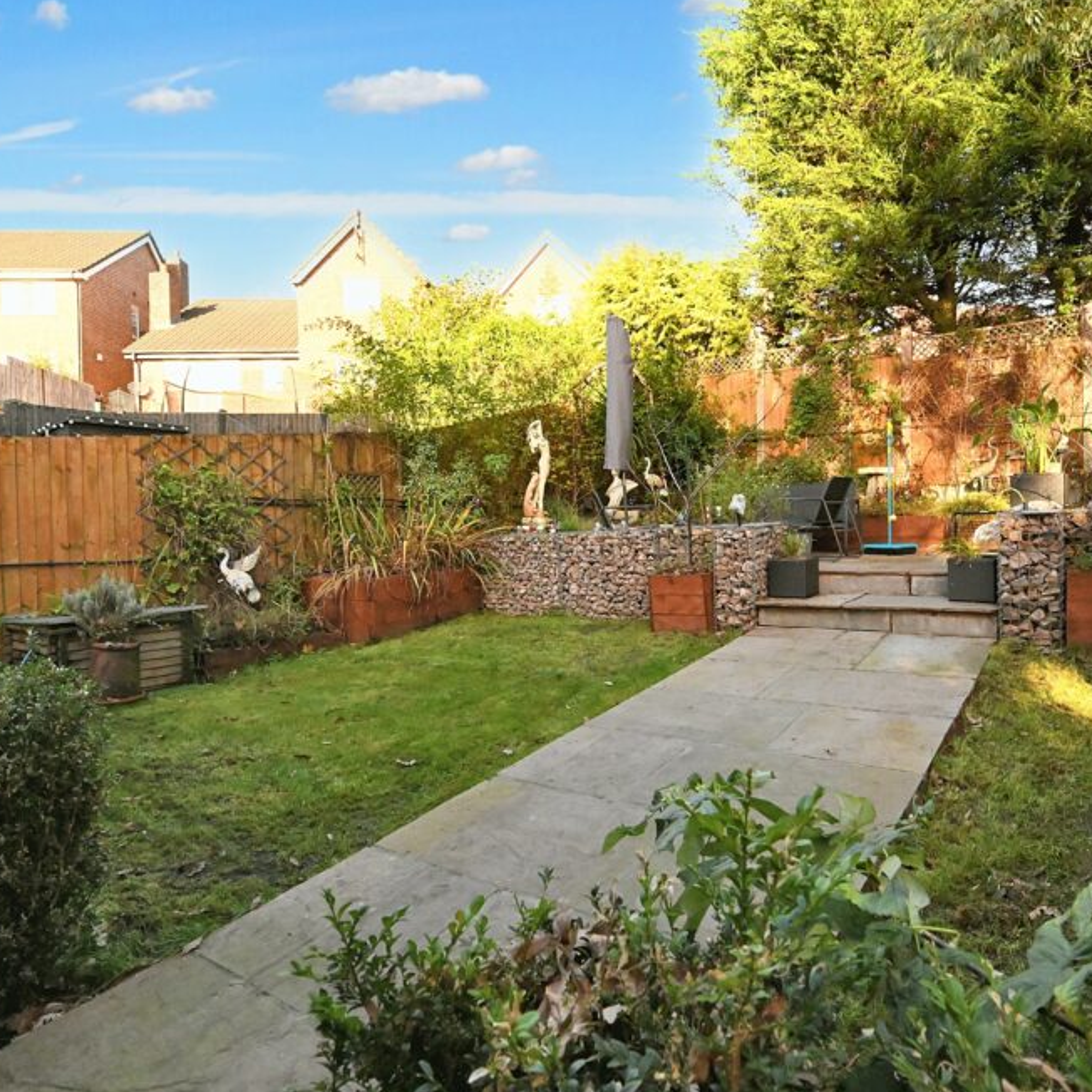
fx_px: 714
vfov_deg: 74.8
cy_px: 564
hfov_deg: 74.7
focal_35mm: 20
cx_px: 591
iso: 6400
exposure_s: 1/1250
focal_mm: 15
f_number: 10
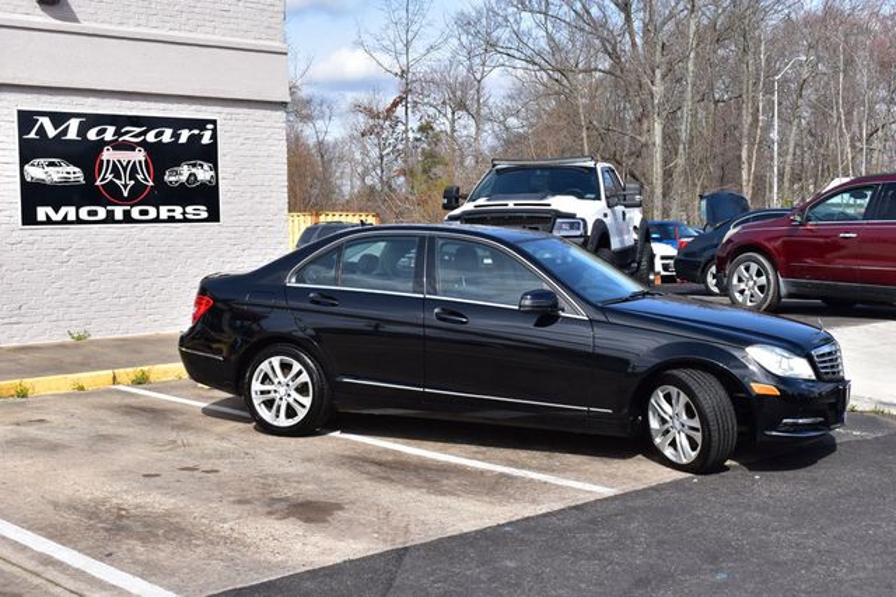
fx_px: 1269
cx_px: 448
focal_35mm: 51
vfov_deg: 26.5
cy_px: 298
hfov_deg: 38.9
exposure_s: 1/500
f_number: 11
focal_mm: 34
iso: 360
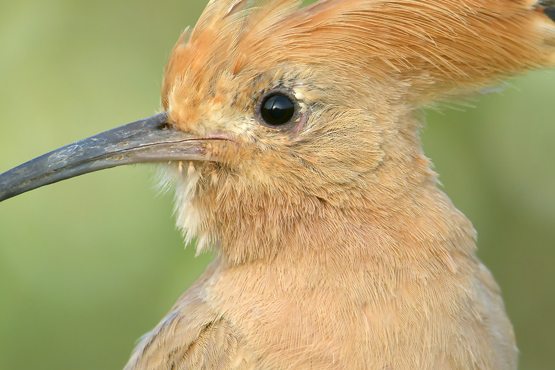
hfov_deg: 1.3
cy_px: 186
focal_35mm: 1536
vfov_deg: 0.9
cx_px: 349
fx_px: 23682
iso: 640
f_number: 10
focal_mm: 600
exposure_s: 1/400
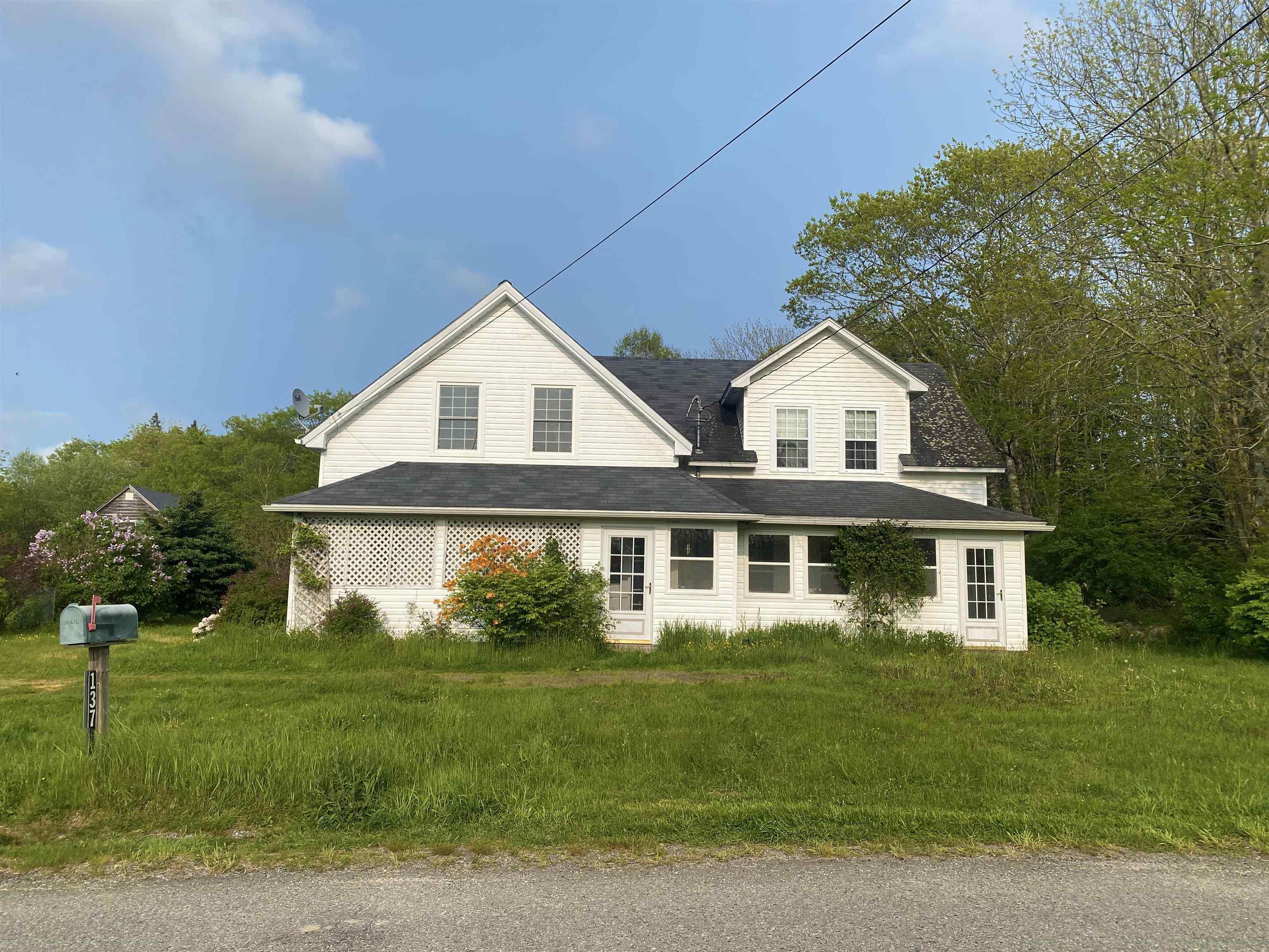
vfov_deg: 53.1
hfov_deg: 67.3
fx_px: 953
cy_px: 476
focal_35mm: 26
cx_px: 634
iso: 32
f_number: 1.8
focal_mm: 4.25
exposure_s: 1/3125
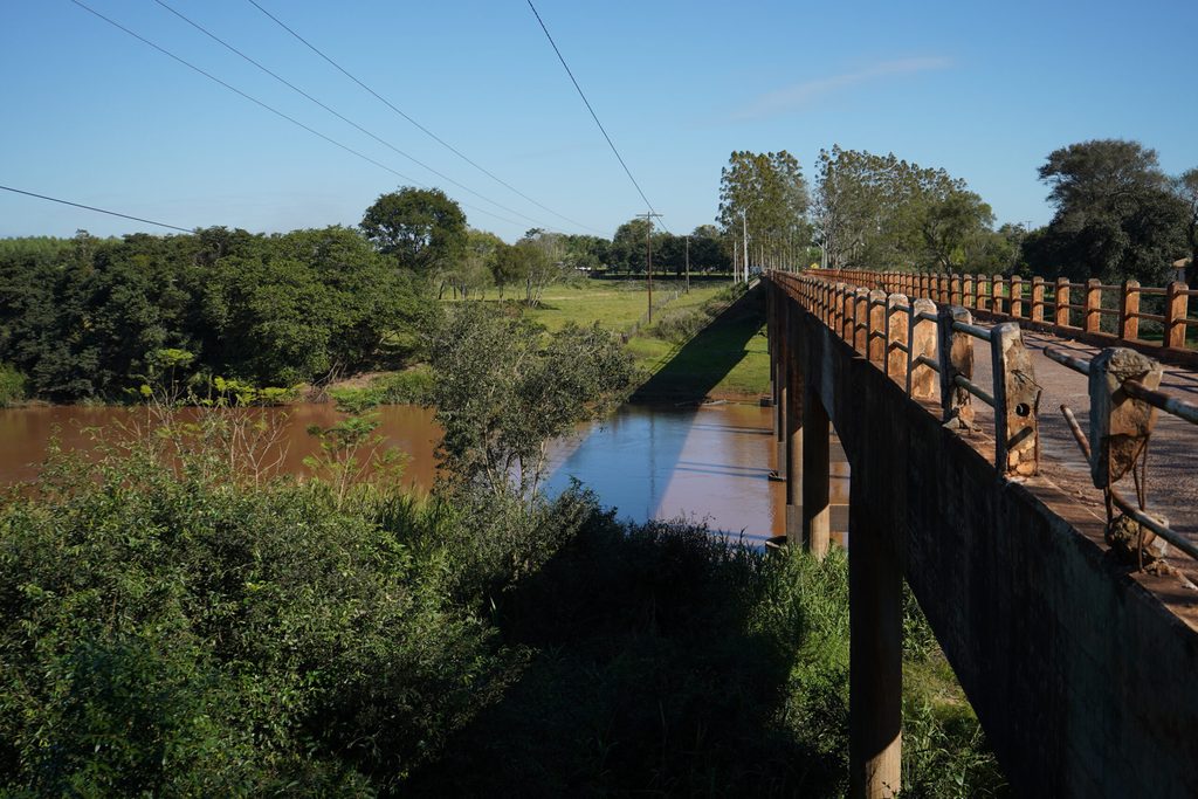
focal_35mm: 37
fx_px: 1231
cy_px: 400
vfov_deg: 36.0
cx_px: 599
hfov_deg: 51.9
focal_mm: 37
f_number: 5.6
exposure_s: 1/500
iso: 100
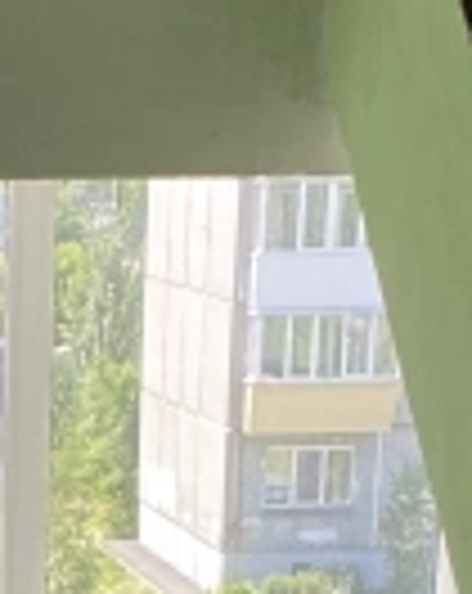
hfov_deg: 7.2
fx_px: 3645
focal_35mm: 208
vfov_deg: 7.9
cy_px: 1872
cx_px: -427
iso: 32
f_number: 1.8
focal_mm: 4.25
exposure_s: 1/260
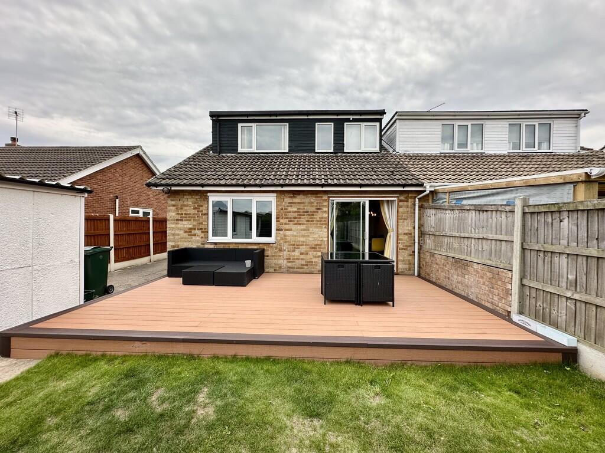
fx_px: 245
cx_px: 302
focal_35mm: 14
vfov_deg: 85.7
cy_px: 226
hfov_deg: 102.1
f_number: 2.2
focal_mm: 2.22
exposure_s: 1/418
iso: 40
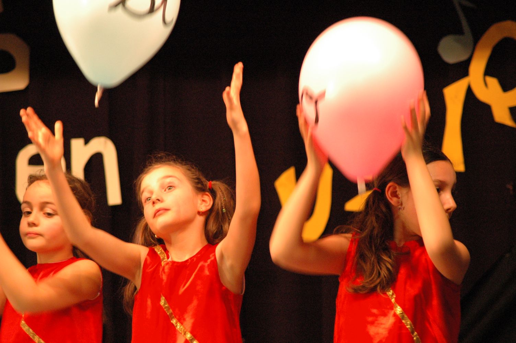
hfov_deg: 8.9
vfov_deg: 5.9
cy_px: 172
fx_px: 3330
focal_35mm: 232
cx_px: 258
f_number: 4.5
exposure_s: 1/30
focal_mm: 155
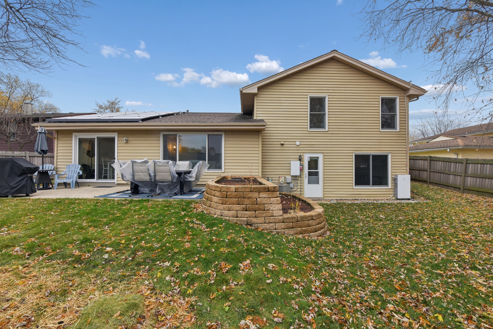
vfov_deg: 81.3
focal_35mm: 14
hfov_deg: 104.2
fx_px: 192
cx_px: 246
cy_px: 164
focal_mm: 14
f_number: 8
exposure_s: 1/250
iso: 400
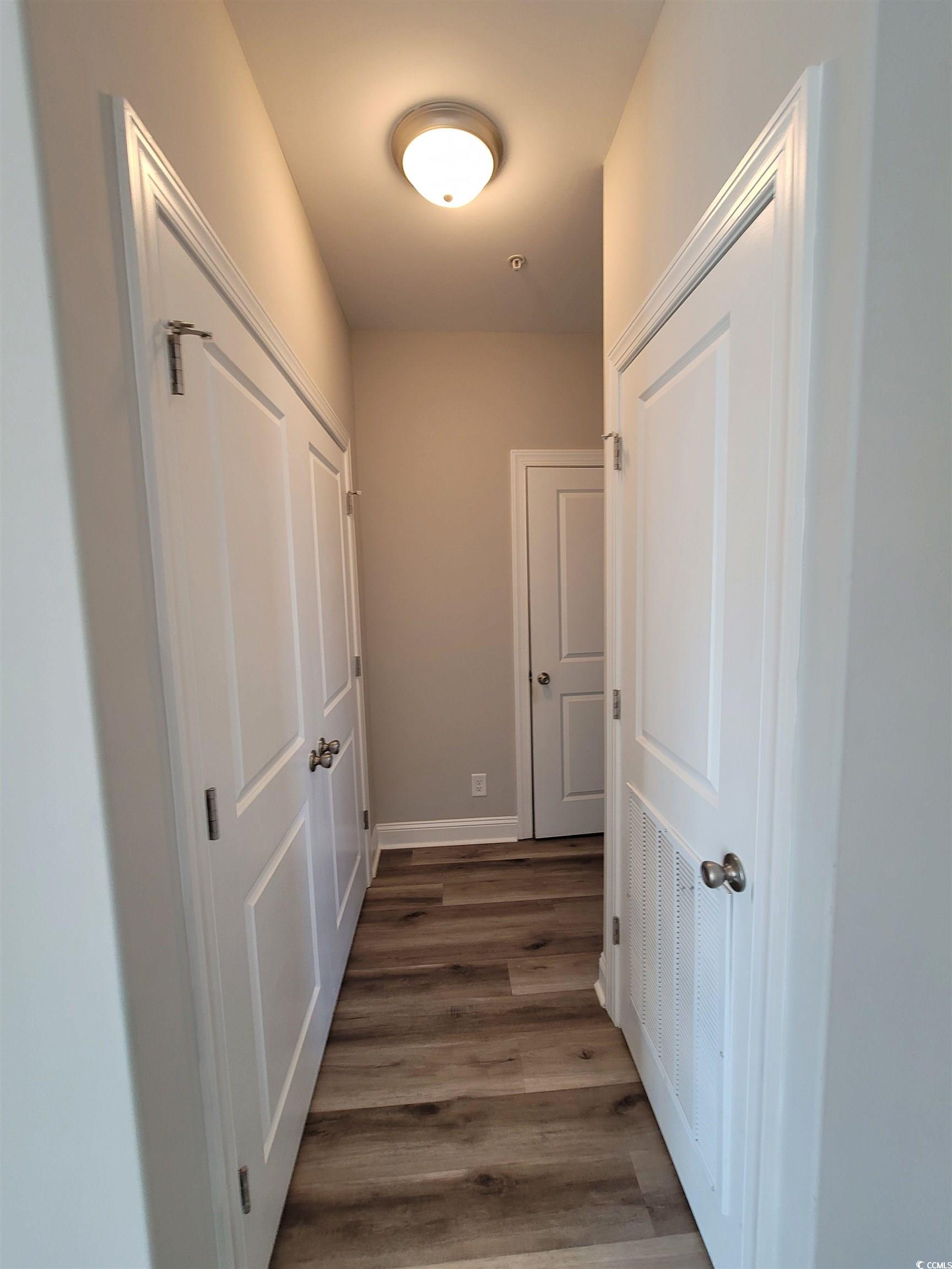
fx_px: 477
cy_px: 634
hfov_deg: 89.9
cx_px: 476
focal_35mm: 13
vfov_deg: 106.2
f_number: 2.2
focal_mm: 2.2
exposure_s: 1/60
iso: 100
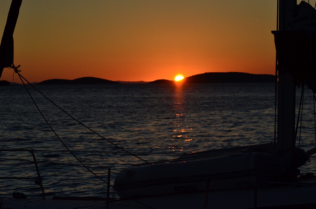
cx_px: 158
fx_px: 920
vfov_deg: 13.0
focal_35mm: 105
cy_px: 104
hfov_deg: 19.5
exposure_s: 1/8000
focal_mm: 70
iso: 1100
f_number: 6.3
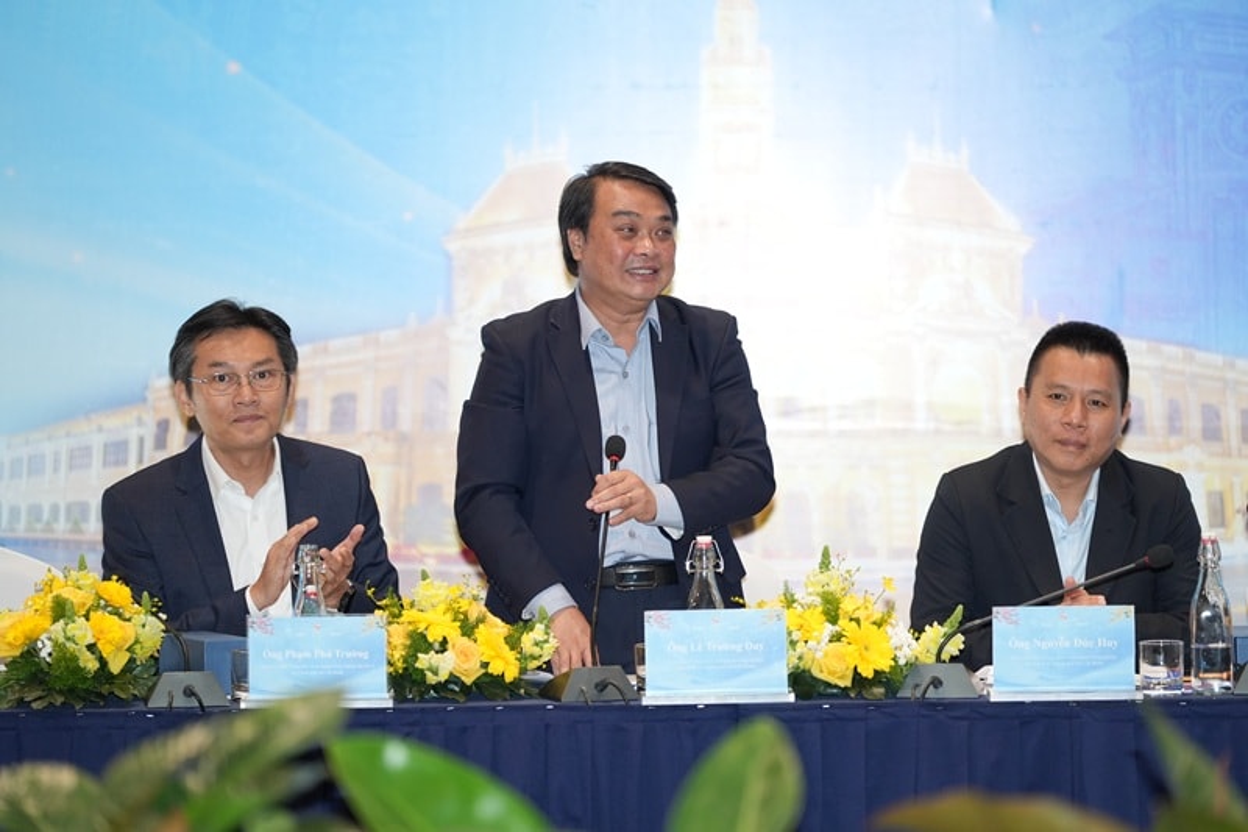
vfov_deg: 7.2
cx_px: 624
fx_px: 6578
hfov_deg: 10.8
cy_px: 416
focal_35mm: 190
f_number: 2.8
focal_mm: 189.8
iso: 1250
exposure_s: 1/250
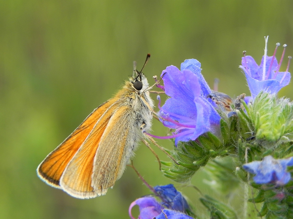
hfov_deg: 18.7
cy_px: 110
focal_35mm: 105
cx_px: 146
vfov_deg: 14.1
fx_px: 889
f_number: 4
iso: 160
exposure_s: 1/273
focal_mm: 18.8
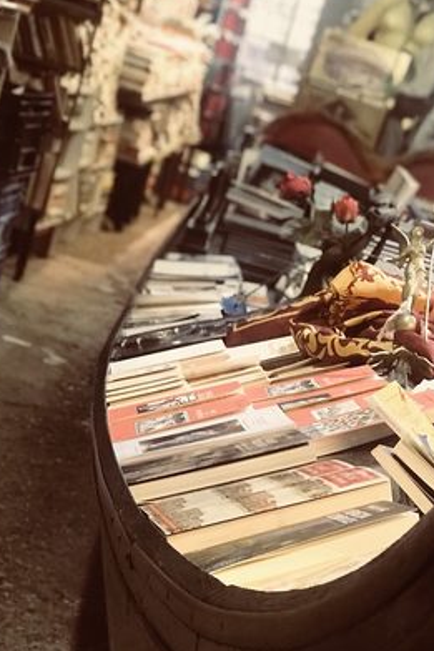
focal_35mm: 91
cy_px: 423
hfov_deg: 15.0
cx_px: 296
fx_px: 1644
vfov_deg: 22.3
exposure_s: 1/50
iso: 500
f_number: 2.8
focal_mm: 6.6
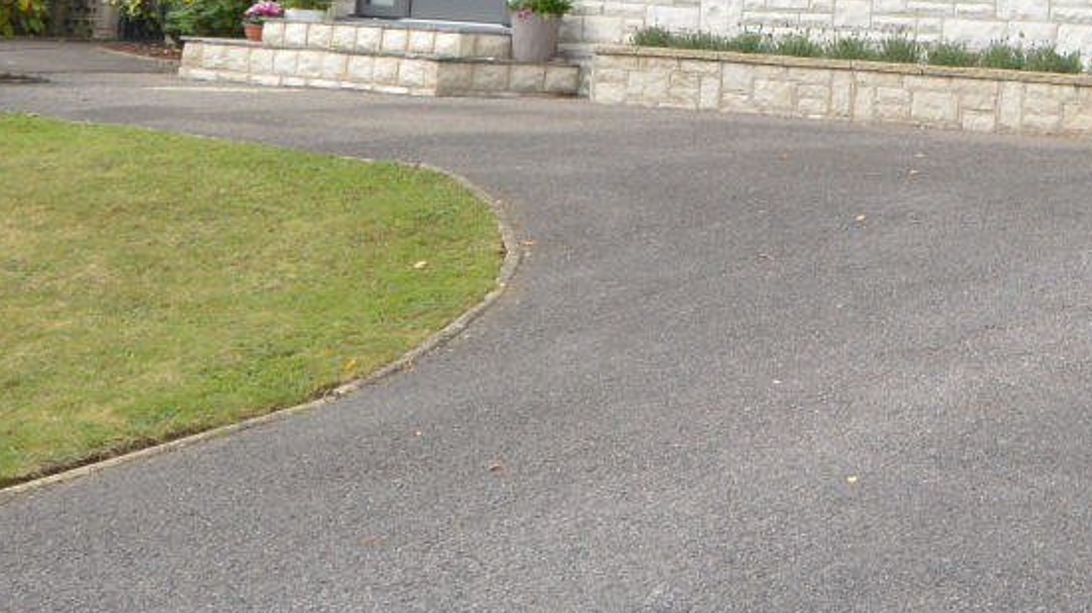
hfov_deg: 23.2
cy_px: -206
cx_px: 1298
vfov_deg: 13.8
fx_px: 2432
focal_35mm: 84
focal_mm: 14
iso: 400
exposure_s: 1/640
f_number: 8
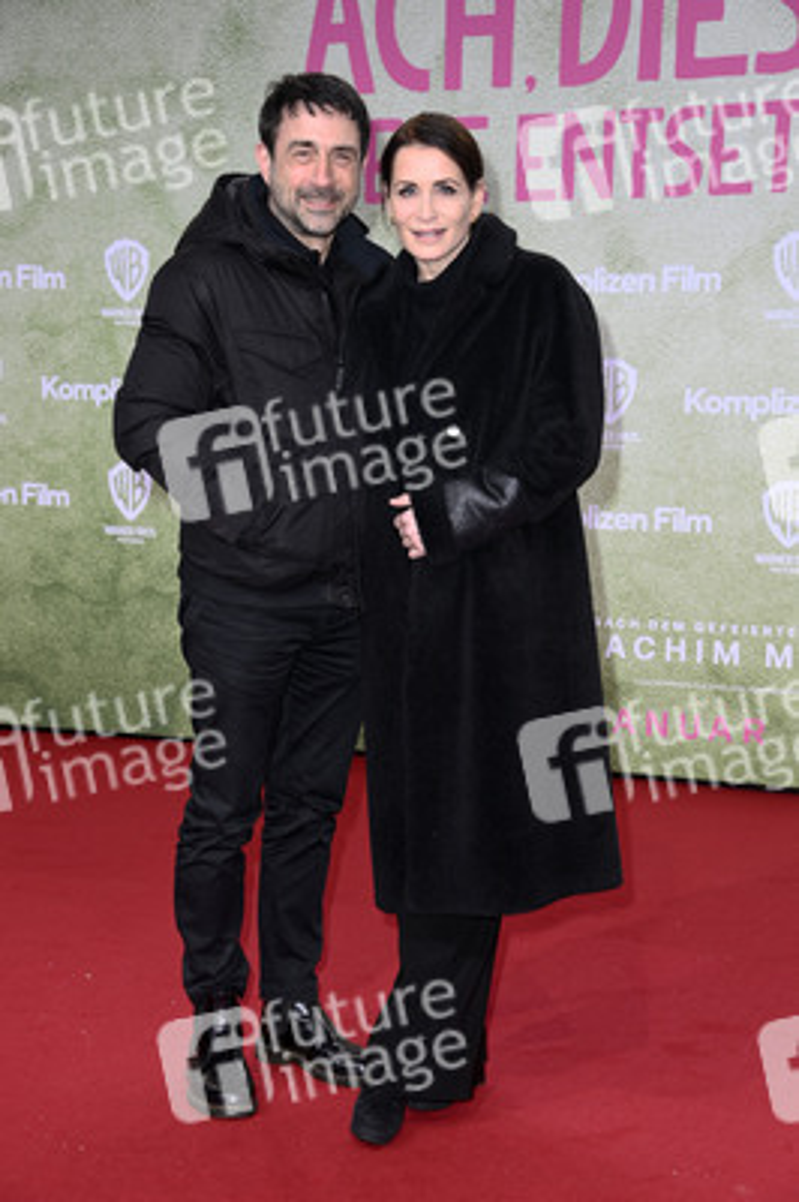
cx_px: 400
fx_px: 2334
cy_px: 601
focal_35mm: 70
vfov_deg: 28.9
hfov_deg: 19.4
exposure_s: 1/250
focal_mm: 70
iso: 640
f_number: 6.3
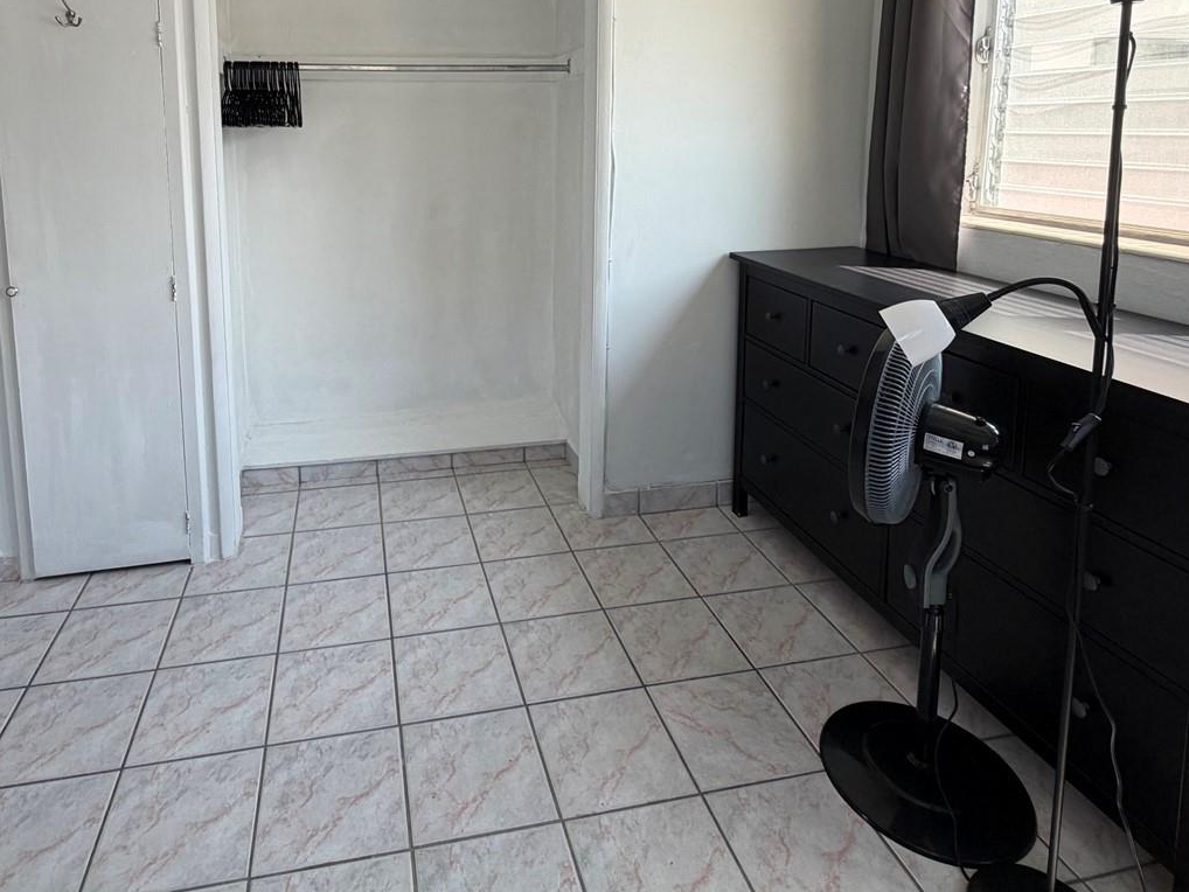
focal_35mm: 22
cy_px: 219
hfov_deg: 75.6
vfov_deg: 57.9
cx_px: 485
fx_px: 756
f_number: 2.2
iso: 64
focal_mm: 2.22
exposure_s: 1/121
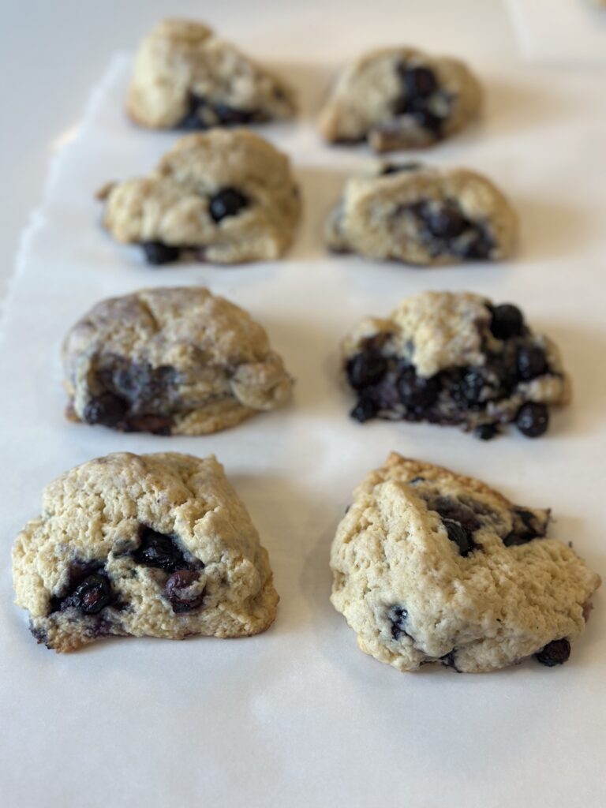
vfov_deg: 39.7
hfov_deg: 30.3
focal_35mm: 48
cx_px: 303
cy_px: 404
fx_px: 1120
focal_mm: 6.86
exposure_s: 1/120
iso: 125
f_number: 1.78
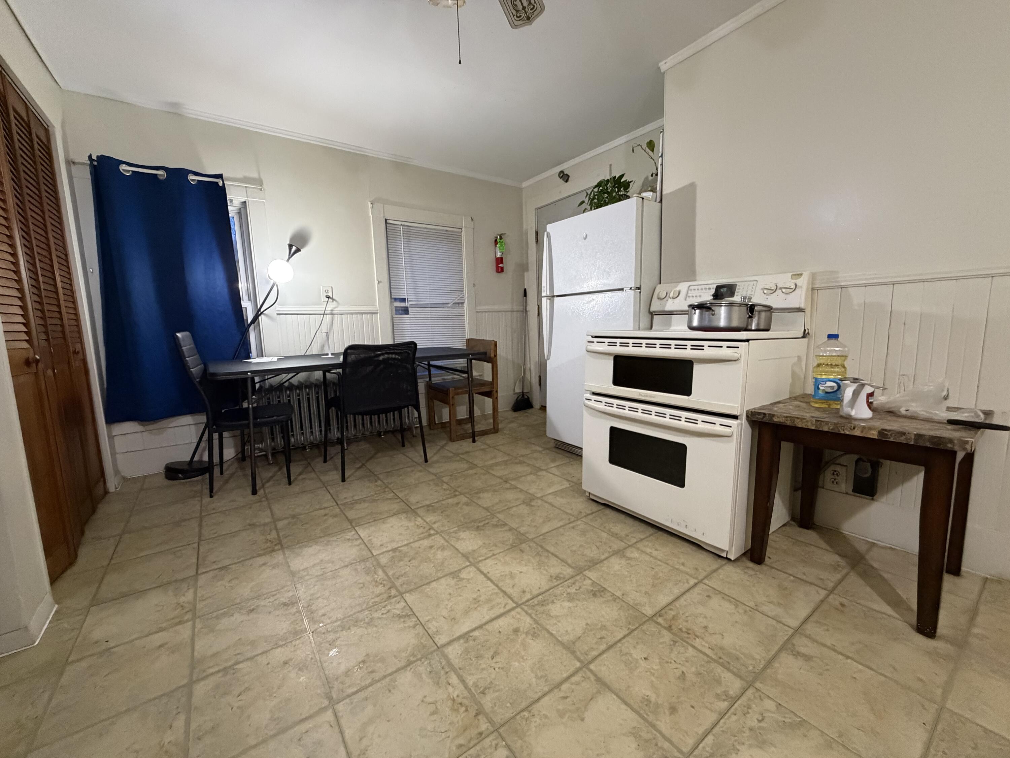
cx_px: 505
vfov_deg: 85.7
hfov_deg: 102.1
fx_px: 408
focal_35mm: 14
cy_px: 379
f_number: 2.2
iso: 800
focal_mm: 2.22
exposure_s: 1/60
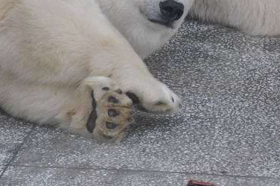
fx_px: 4857
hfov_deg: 3.3
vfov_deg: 2.2
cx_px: 109
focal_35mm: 625
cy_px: -72
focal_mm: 98
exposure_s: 1/125
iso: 250
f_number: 5.6
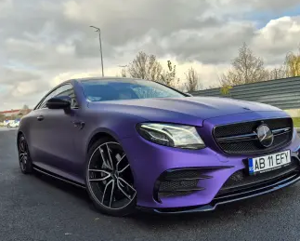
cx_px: 163
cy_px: 123
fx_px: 222
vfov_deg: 56.9
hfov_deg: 67.9
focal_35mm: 25
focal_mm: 5.4
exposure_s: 1/769
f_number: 1.8
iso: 25
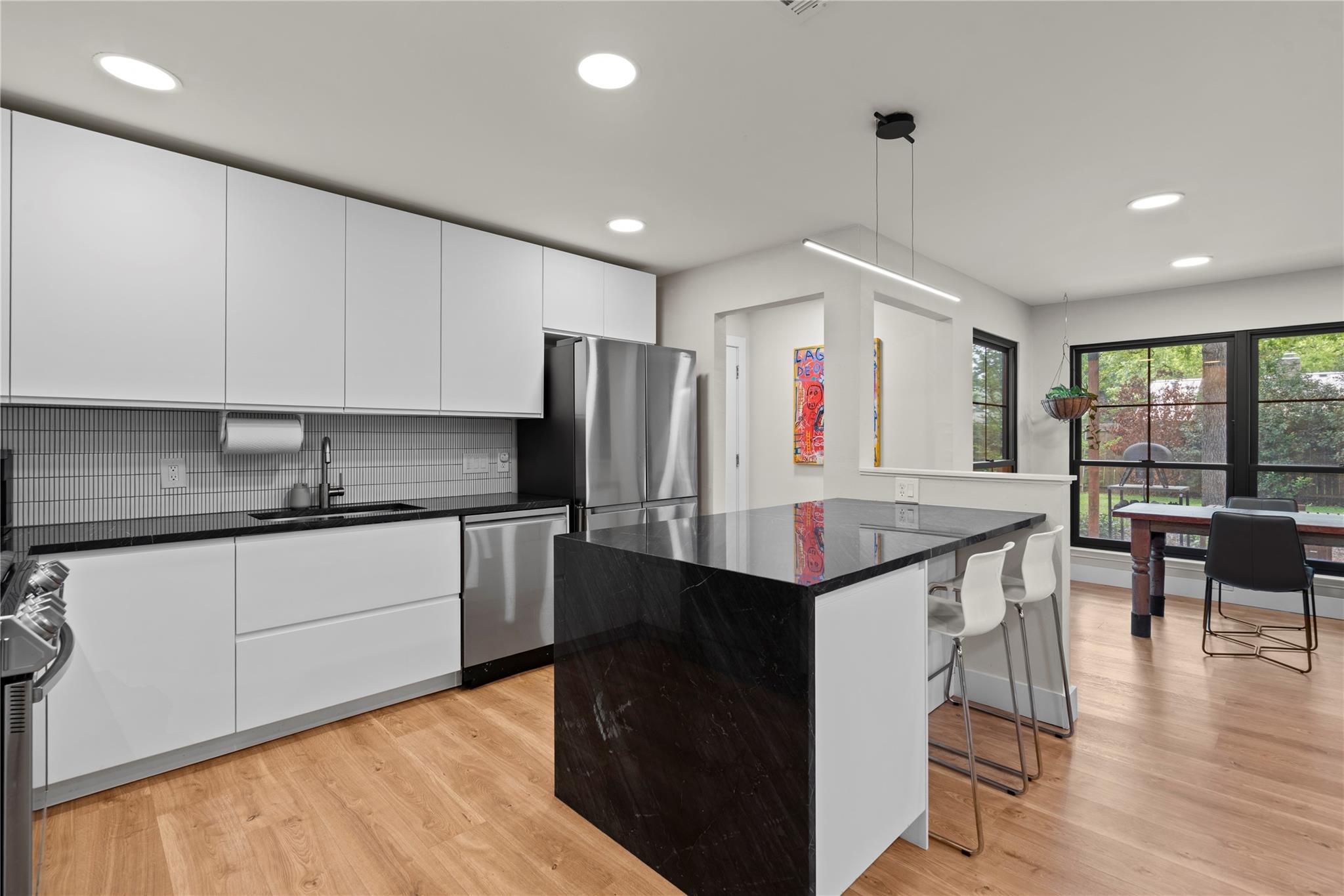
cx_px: 672
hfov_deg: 96.7
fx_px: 597
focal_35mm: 16
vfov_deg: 73.7
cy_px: 448
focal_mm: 16
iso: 100
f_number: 8
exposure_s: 1/1.25
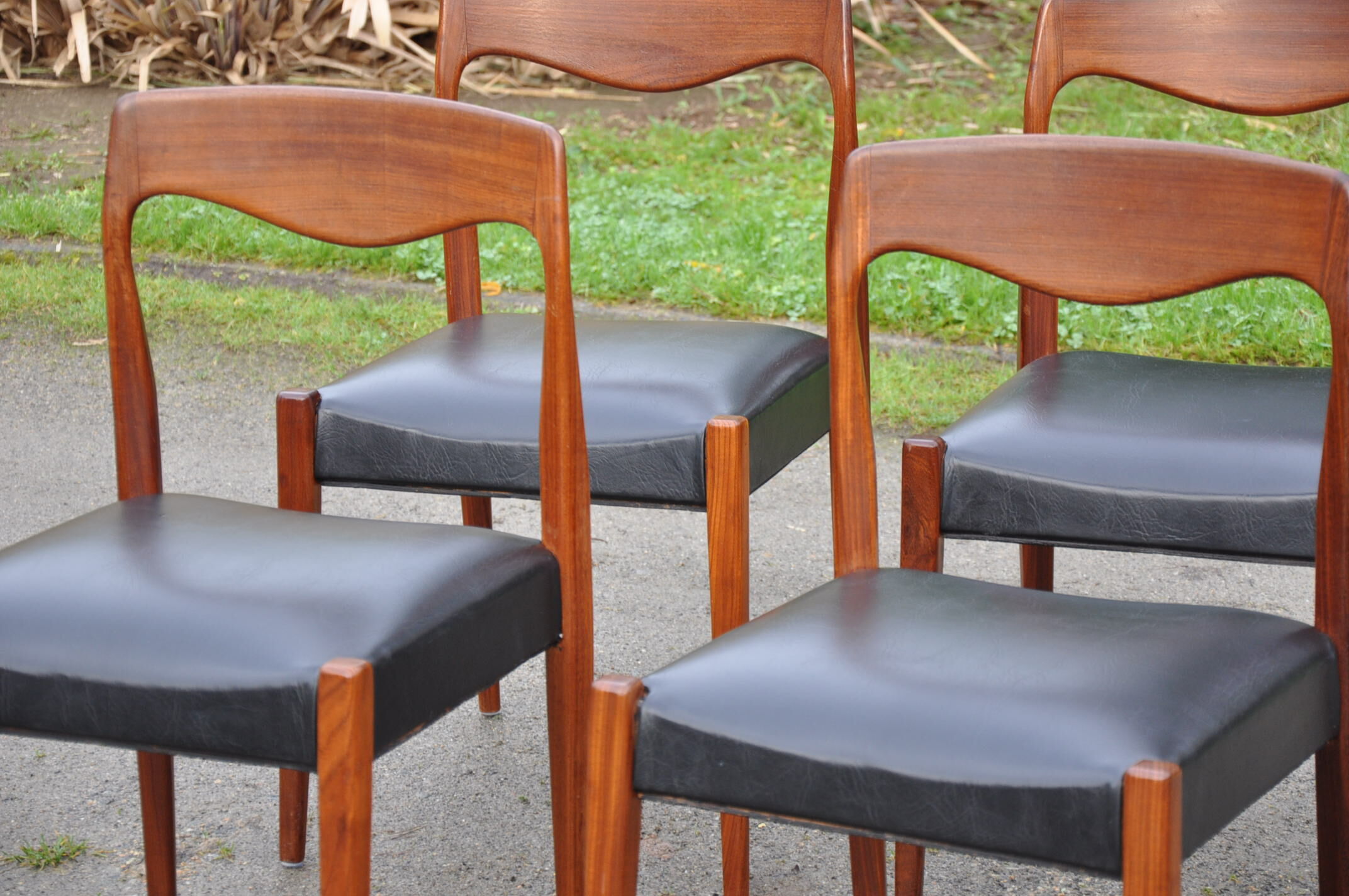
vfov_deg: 12.1
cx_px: 674
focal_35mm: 112
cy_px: 448
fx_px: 4210
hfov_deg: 18.2
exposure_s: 1/90
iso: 500
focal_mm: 75
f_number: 5.3
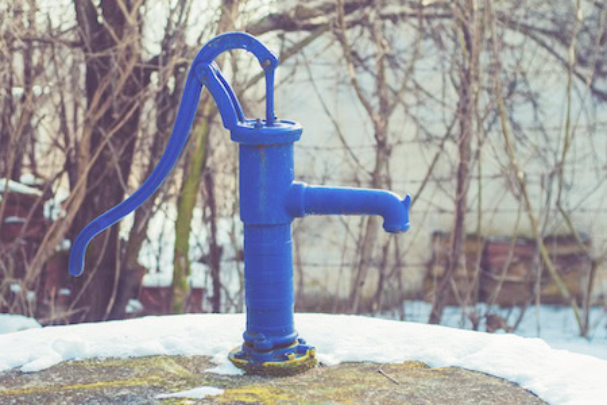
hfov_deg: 27.0
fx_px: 1264
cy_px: 202
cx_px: 304
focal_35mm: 75
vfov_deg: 18.2
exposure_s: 1/640
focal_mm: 50
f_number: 2.8
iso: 200
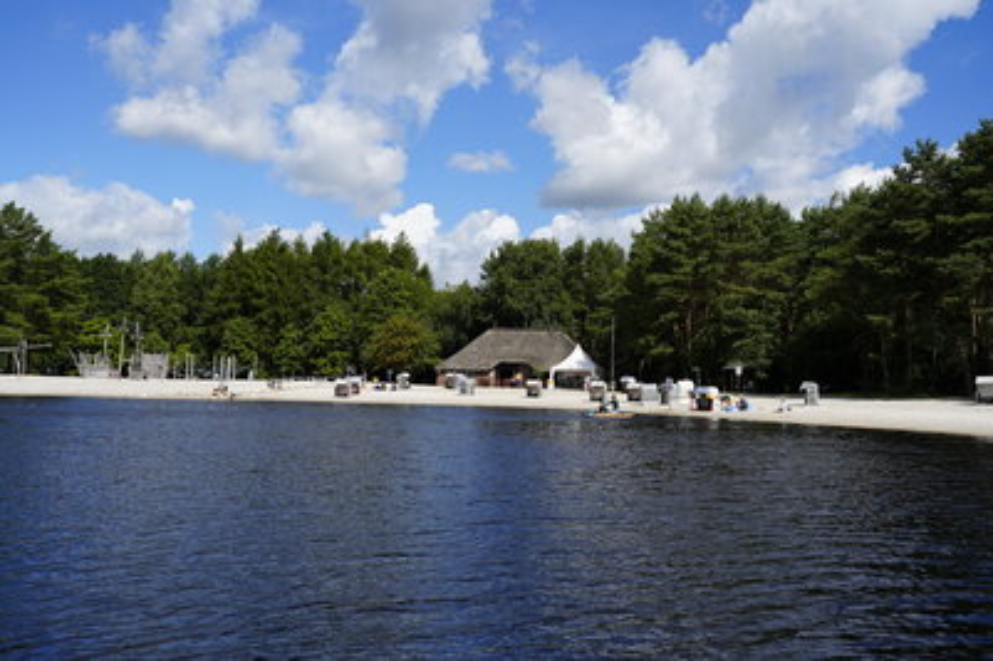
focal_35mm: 35
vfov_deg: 37.8
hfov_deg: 54.5
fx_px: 965
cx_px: 496
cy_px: 330
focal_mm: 35
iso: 100
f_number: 5
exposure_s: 1/1000
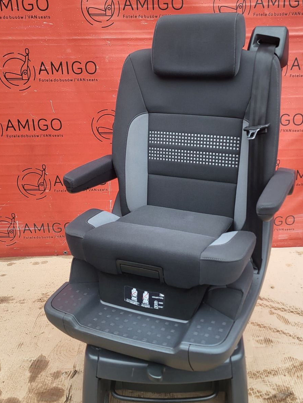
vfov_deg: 52.6
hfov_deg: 40.5
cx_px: 184
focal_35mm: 35
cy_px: 196
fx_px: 408
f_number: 1.8
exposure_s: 1/100
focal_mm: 5.4
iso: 100
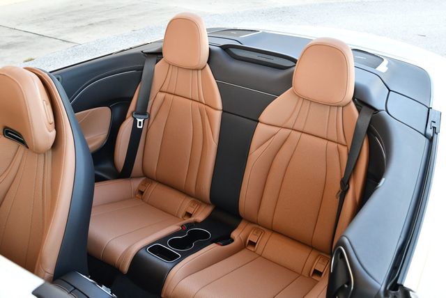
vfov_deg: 36.9
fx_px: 446
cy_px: 149
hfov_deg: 53.1
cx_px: 223
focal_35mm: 36
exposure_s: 1/250
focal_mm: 18
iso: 800
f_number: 3.5
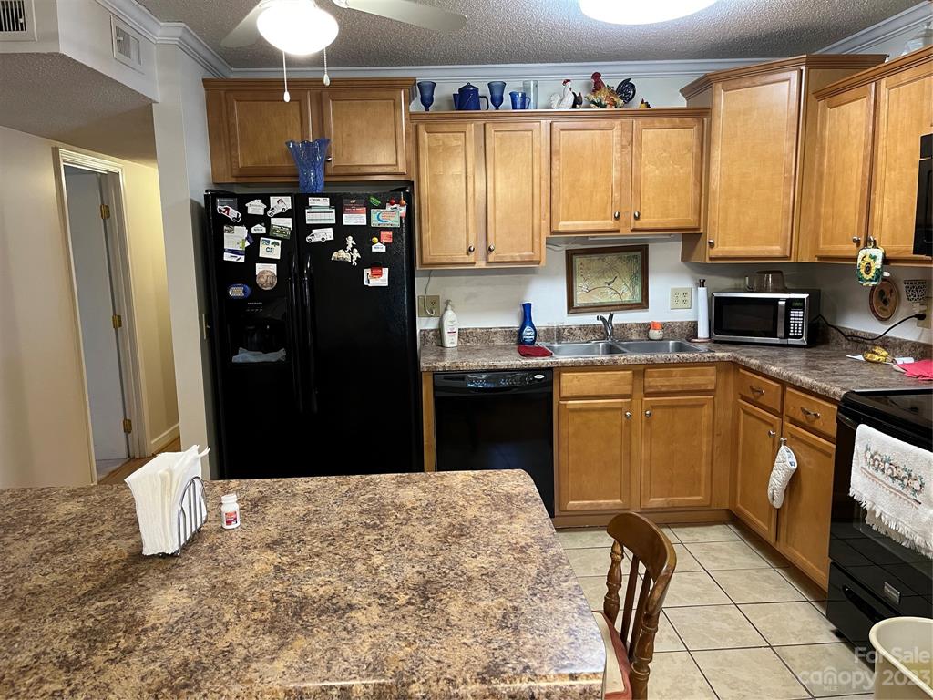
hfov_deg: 67.3
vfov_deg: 53.1
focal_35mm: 26
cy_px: 350
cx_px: 466
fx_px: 701
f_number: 1.6
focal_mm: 5.1
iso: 250
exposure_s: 1/60
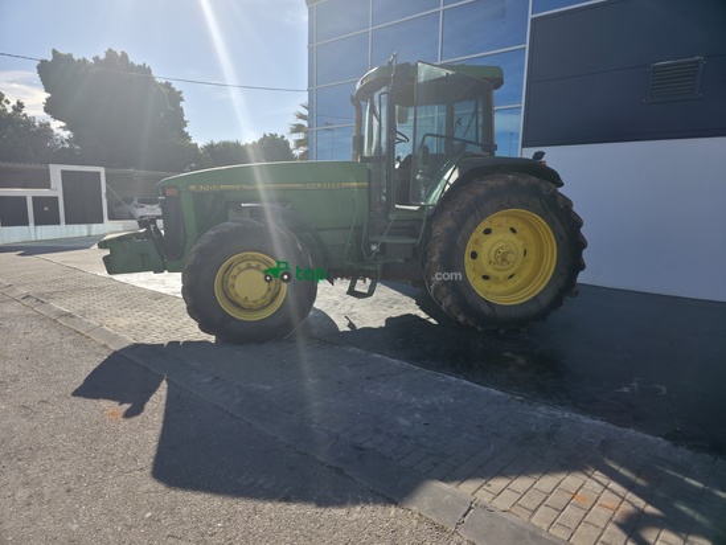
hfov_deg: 73.9
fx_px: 482
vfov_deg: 58.9
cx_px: 363
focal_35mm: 23
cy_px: 272
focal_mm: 6.3
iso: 50
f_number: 1.7
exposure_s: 1/3587
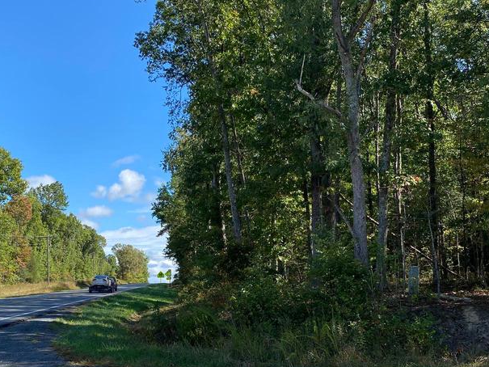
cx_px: 212
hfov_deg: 42.8
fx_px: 622
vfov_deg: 32.1
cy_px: 285
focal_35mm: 44
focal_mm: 4.25
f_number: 1.8
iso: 32
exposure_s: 1/1245
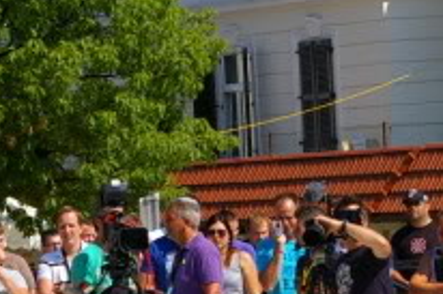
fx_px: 3934
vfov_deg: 4.3
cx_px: -22
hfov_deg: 6.4
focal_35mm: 320
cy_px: 430
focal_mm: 55
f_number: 9.5
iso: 200
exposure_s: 1/350
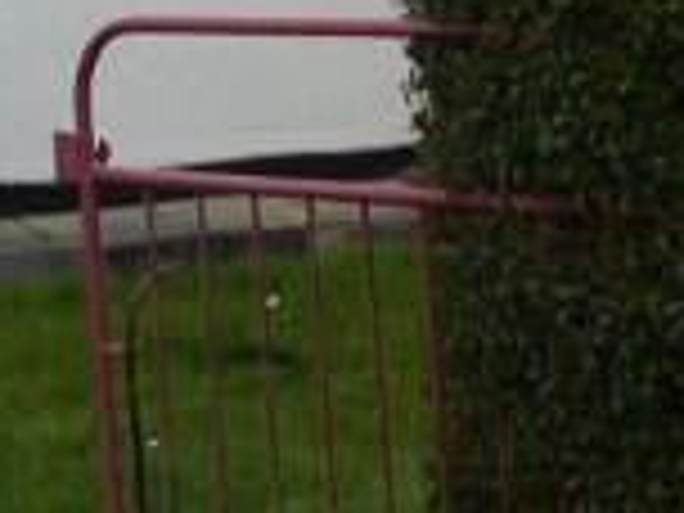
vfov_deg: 7.2
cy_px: -886
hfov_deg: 10.5
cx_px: 266
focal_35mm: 189
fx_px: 3735
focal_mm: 4.6
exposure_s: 1/800
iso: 100
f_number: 2.8
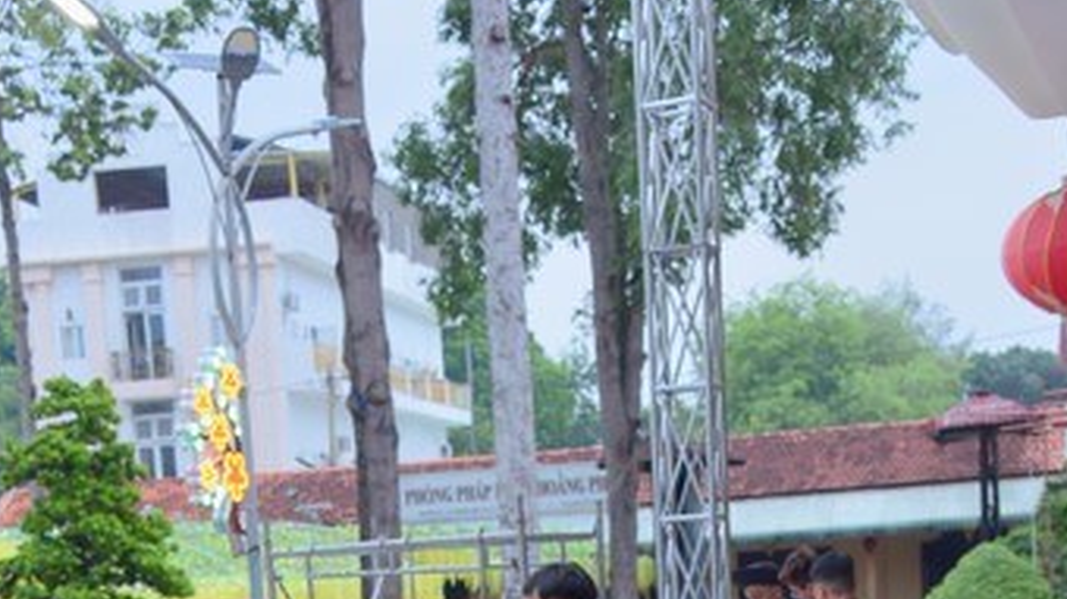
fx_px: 2150
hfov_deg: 27.9
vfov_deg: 14.5
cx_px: 472
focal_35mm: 76
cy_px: 975
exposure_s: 1/125
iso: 500
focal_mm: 38
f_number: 5
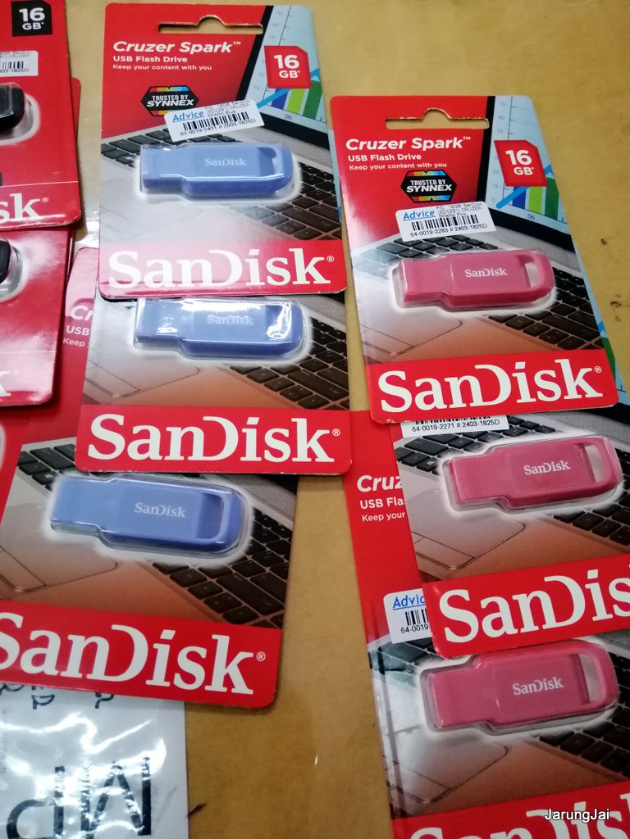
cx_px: 315
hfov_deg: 53.1
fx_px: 631
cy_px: 420
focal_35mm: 26
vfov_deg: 67.3
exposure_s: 1/100
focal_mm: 3.81
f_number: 2.2
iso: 800
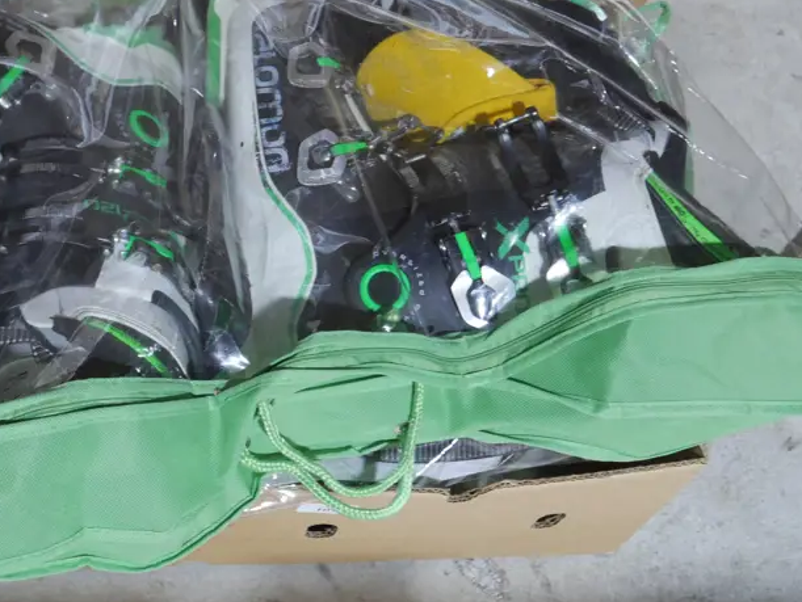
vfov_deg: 21.9
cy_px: 200
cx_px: 224
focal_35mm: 67
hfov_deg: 28.6
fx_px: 1553
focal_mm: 20
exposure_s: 1/60
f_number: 4.4
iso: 1000
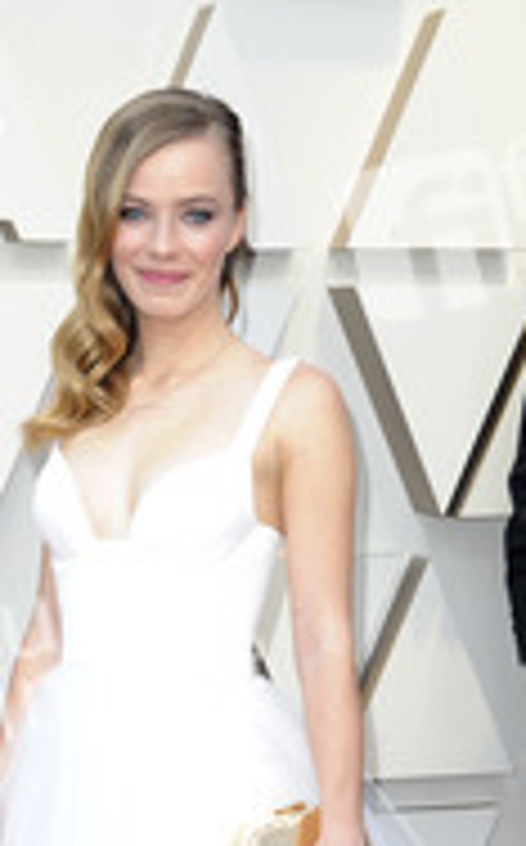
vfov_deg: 16.2
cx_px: 169
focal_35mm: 126
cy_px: 891
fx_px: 2899
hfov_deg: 10.4
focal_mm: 58
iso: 800
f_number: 6.3
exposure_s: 1/250
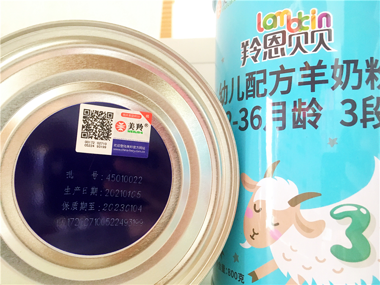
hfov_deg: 61.7
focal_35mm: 29
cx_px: 190
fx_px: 318
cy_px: 142
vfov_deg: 48.2
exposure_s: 1/25
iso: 200
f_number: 2.2
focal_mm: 4.15
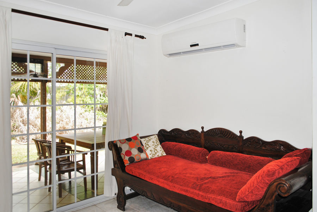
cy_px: 106
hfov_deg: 67.3
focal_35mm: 27
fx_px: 238
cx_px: 158
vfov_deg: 48.0
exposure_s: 1/60
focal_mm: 18
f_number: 3.5
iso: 200
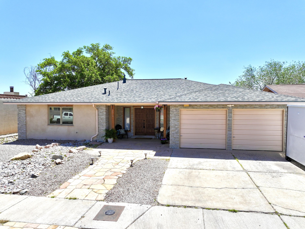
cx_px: 152
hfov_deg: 71.6
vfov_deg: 56.8
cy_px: 114
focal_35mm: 24
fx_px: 211
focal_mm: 12.29
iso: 100
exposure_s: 1/2000
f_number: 2.8
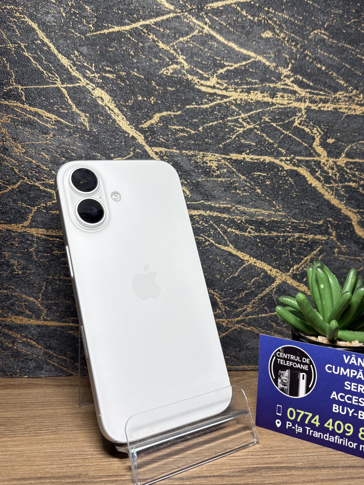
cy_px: 231
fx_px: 491
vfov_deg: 52.6
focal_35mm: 35
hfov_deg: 40.3
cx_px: 234
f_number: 1.6
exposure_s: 1/100
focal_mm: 5.96
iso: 32
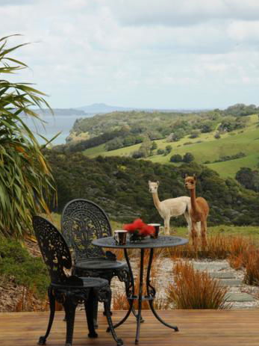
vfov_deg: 17.6
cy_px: 180
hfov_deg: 13.2
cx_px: 129
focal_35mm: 112
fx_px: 1118
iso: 400
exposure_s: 1/100
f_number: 20
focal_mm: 68
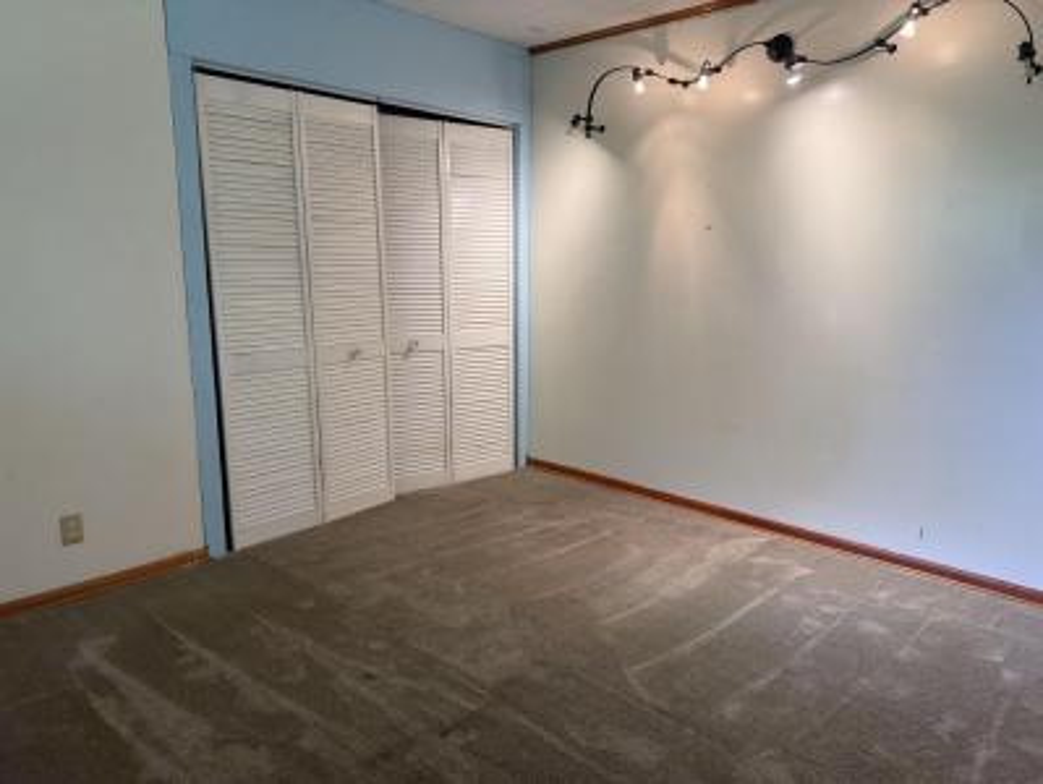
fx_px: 724
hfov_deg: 71.5
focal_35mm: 24
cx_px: 522
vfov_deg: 56.9
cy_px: 392
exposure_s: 1/120
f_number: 1.78
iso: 160
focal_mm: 6.76
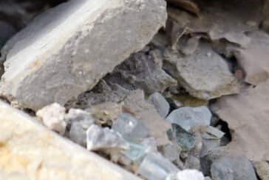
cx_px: -35
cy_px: -97
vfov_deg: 2.3
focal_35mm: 591
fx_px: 4418
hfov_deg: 3.5
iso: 640
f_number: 4
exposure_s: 1/6400
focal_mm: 105
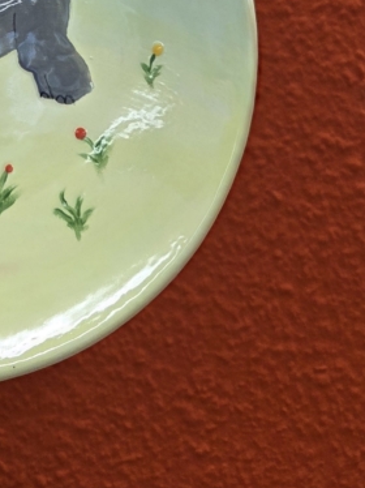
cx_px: -36
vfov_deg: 28.0
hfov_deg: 22.0
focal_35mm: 63
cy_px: -48
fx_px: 887
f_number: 1.8
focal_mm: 5.4
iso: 100
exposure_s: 1/100
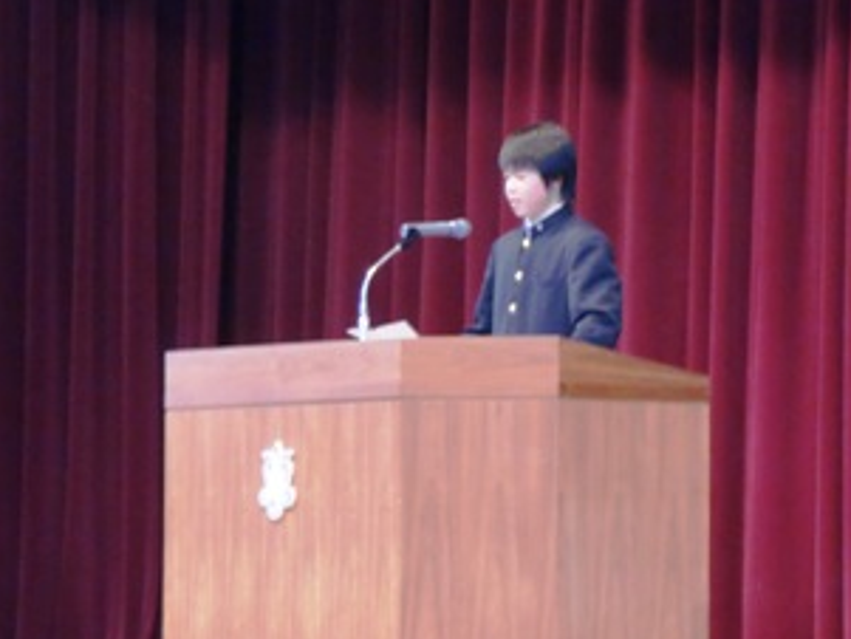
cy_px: 334
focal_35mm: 250
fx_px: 6148
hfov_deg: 7.9
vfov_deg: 5.9
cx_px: 401
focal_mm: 30.1
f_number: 4.8
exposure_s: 1/5
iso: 400
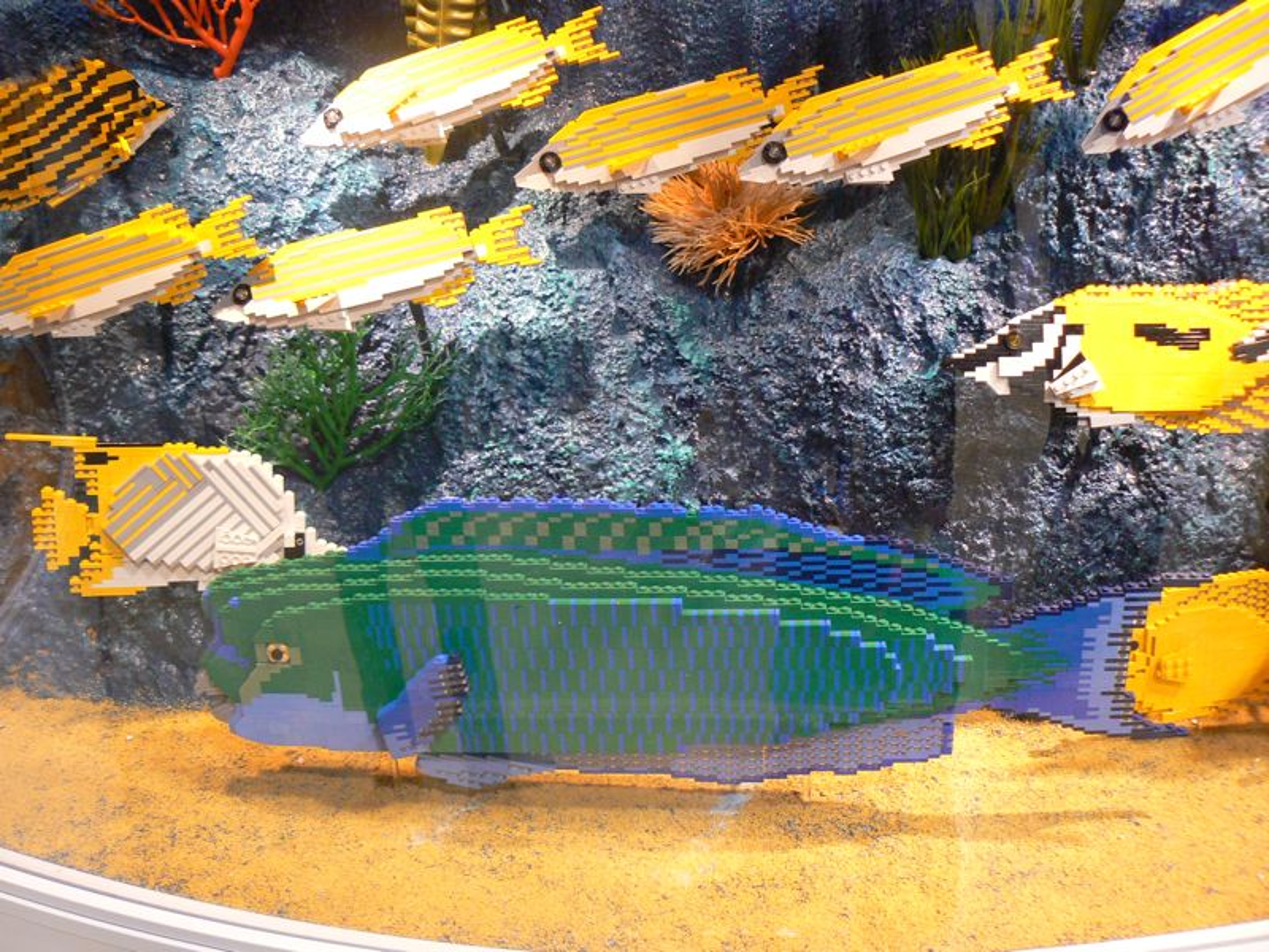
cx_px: 634
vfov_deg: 39.7
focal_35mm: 36
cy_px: 476
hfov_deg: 51.4
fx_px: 1320
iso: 200
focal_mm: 6
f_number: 2.8
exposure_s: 1/25
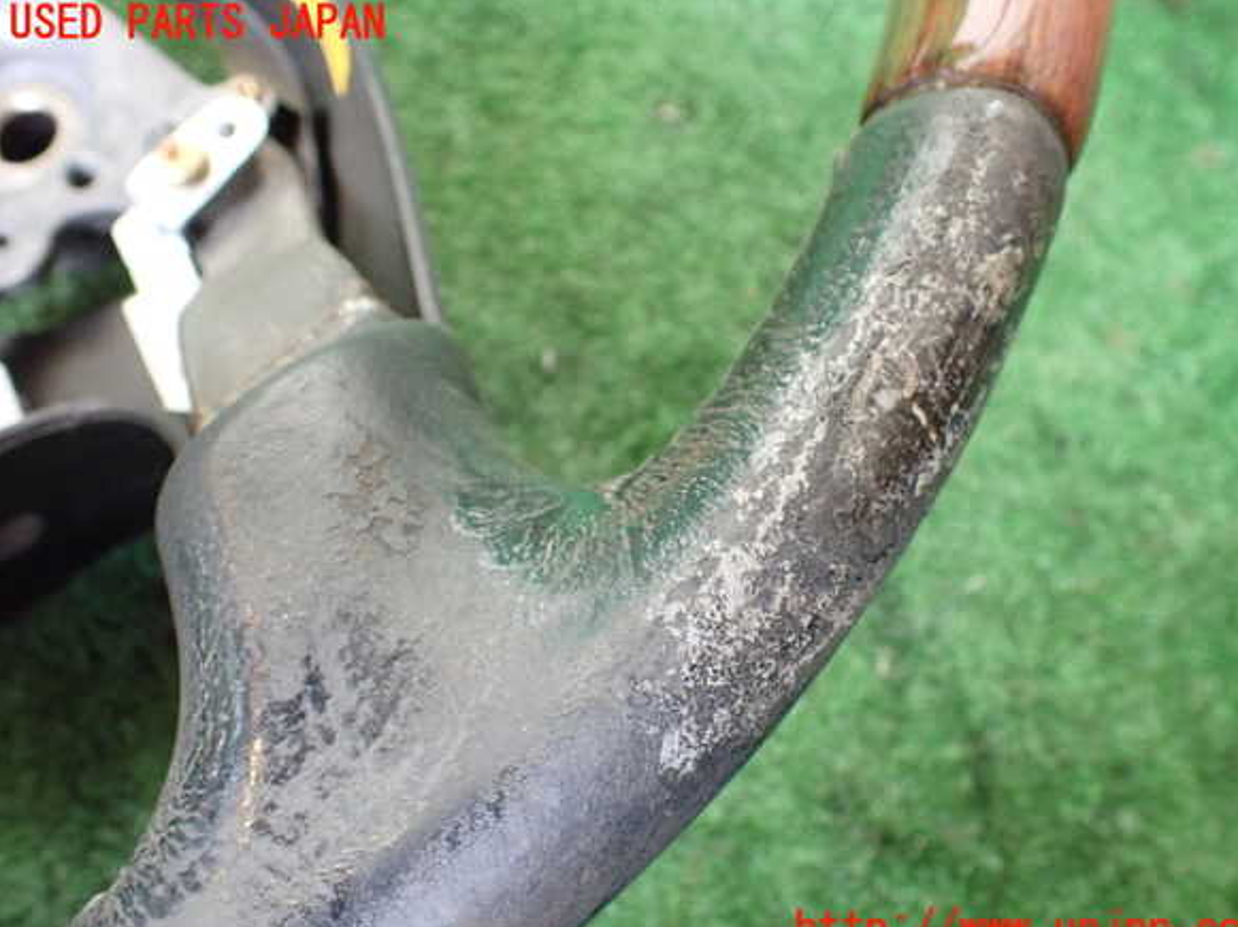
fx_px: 1108
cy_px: 477
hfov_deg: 58.4
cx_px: 637
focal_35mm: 31
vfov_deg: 45.4
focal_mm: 5.4
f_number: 2.3
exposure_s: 1/40
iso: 800
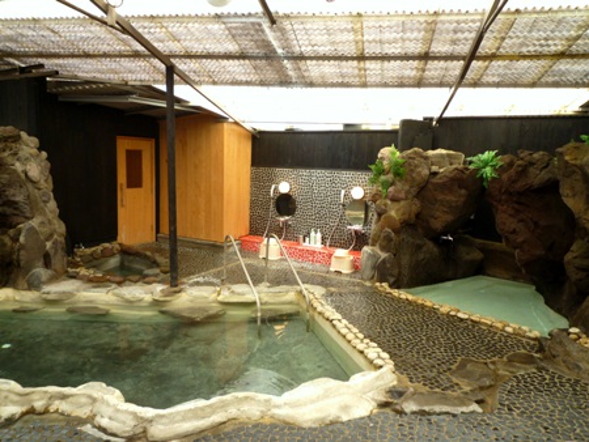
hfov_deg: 69.4
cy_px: 221
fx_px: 426
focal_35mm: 25
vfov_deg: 54.9
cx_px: 294
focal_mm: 4.4
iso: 100
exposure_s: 1/30
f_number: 2.8
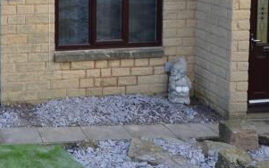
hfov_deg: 36.4
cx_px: 26
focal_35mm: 52
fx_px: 381
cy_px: -34
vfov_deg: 22.8
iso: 140
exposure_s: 1/125
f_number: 5.6
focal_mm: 10
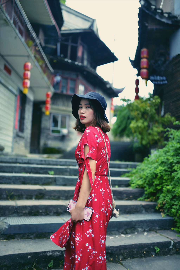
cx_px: 90
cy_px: 135
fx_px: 262
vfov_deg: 54.4
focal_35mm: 35
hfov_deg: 37.9
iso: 100
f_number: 1.4
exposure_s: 1/1500
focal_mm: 35
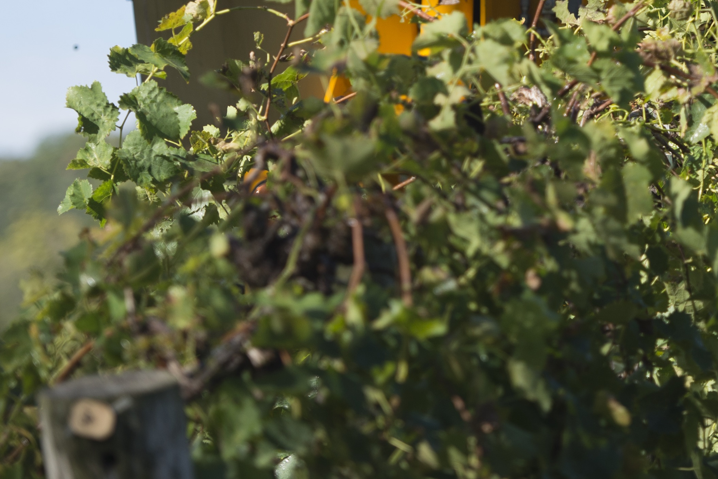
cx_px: 715
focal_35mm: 355
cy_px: -125
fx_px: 7082
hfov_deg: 5.8
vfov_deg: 3.9
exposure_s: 1/1600
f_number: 2.8
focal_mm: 125
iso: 160
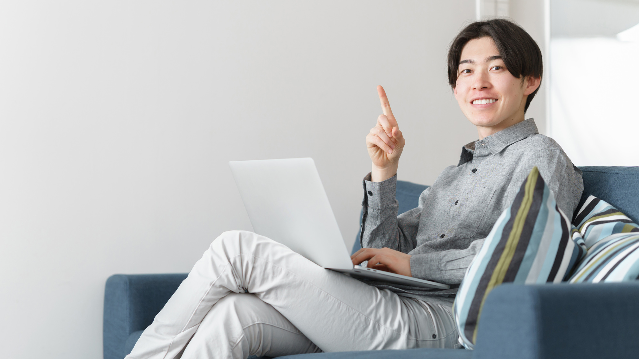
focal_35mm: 89
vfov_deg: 13.6
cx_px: 320
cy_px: 149
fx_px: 1508
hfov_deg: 23.9
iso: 250
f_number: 1.8
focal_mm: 56
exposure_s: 1/125
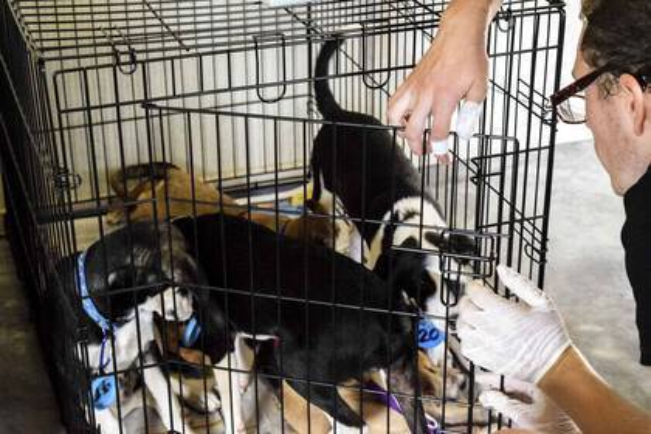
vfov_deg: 18.9
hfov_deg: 28.1
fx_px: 1302
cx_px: 326
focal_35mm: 72
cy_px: 217
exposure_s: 1/125
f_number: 6.3
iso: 12800
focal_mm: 48
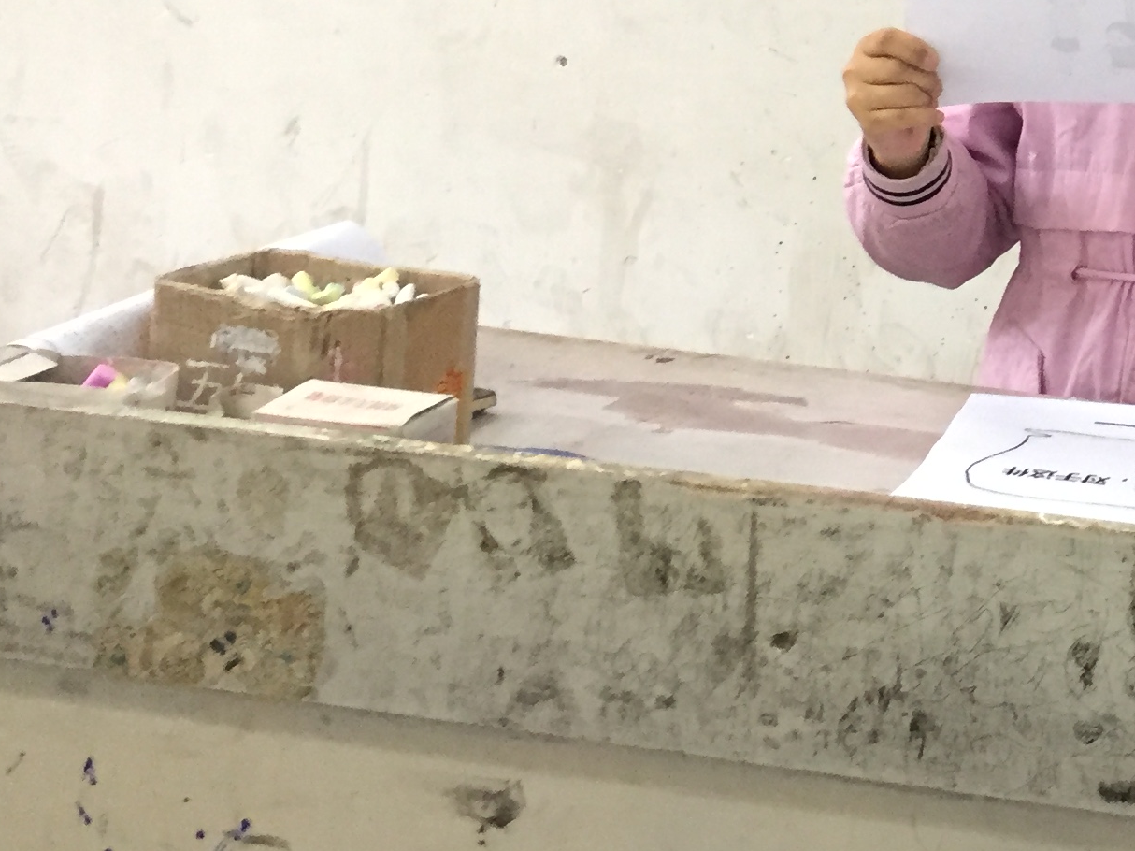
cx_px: 1411
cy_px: -230
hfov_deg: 22.7
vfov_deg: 17.8
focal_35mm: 78
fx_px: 2557
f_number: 2.2
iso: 200
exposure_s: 1/33
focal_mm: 4.15
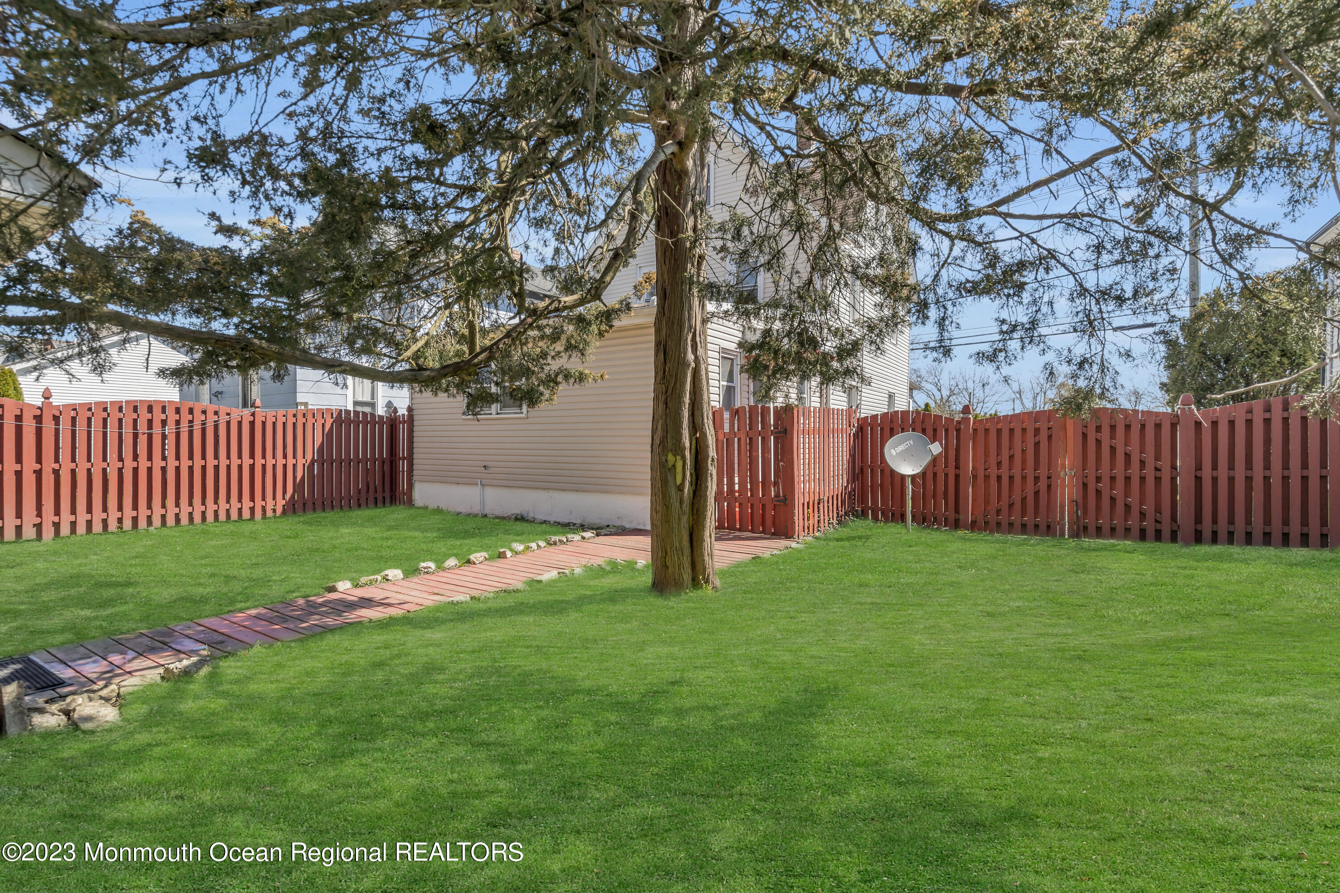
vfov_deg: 73.7
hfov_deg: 96.7
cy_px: 446
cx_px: 670
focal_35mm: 16
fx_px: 596
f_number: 8
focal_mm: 16
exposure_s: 1/125
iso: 200
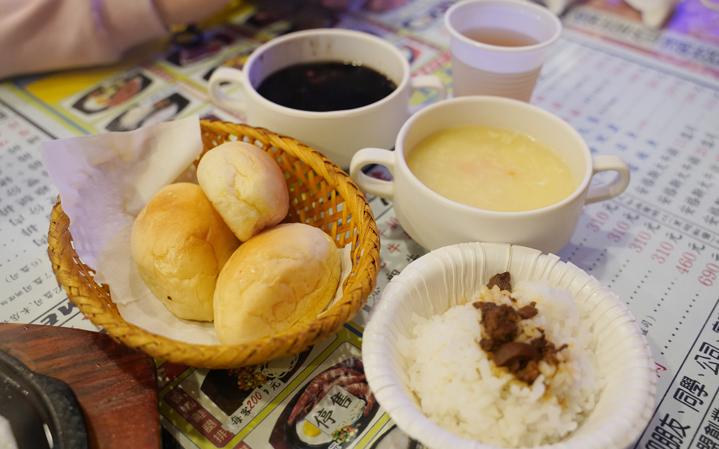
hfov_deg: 58.1
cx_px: 359
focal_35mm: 33
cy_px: 230
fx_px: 647
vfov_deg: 38.3
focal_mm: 32
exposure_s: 1/60
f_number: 4
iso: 1600
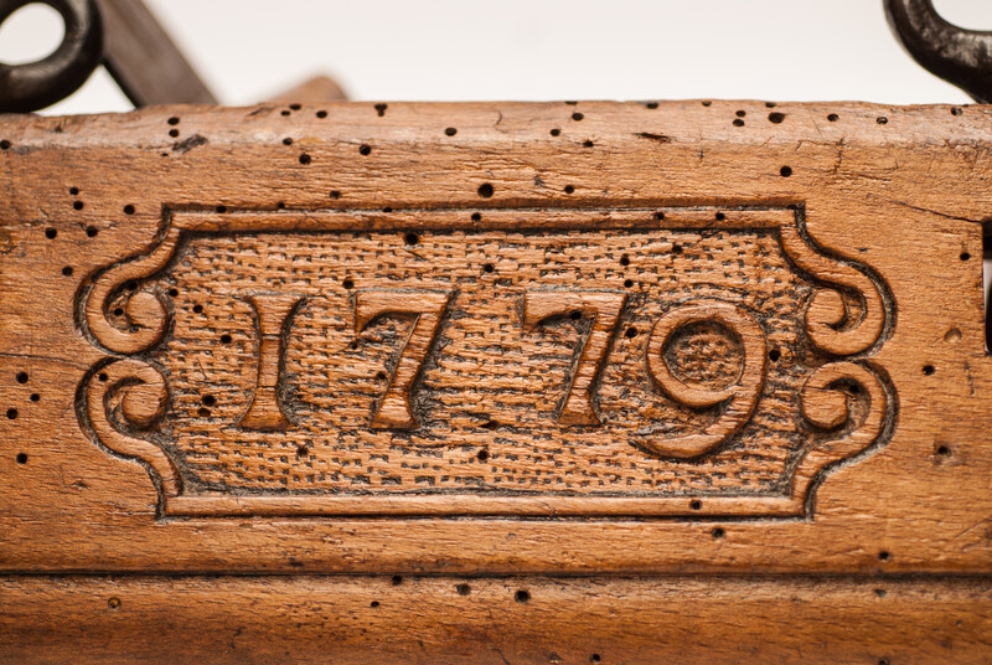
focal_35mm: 90
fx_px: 2484
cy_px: 332
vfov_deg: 15.2
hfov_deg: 22.6
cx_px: 496
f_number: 3.2
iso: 100
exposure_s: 1/13
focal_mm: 60
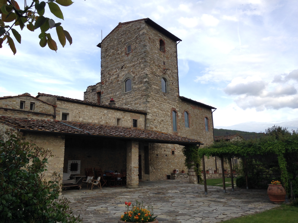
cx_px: 149
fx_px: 284
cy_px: 112
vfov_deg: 42.9
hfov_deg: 55.4
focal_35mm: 33
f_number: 2.4
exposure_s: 1/686
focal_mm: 4.12
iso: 50
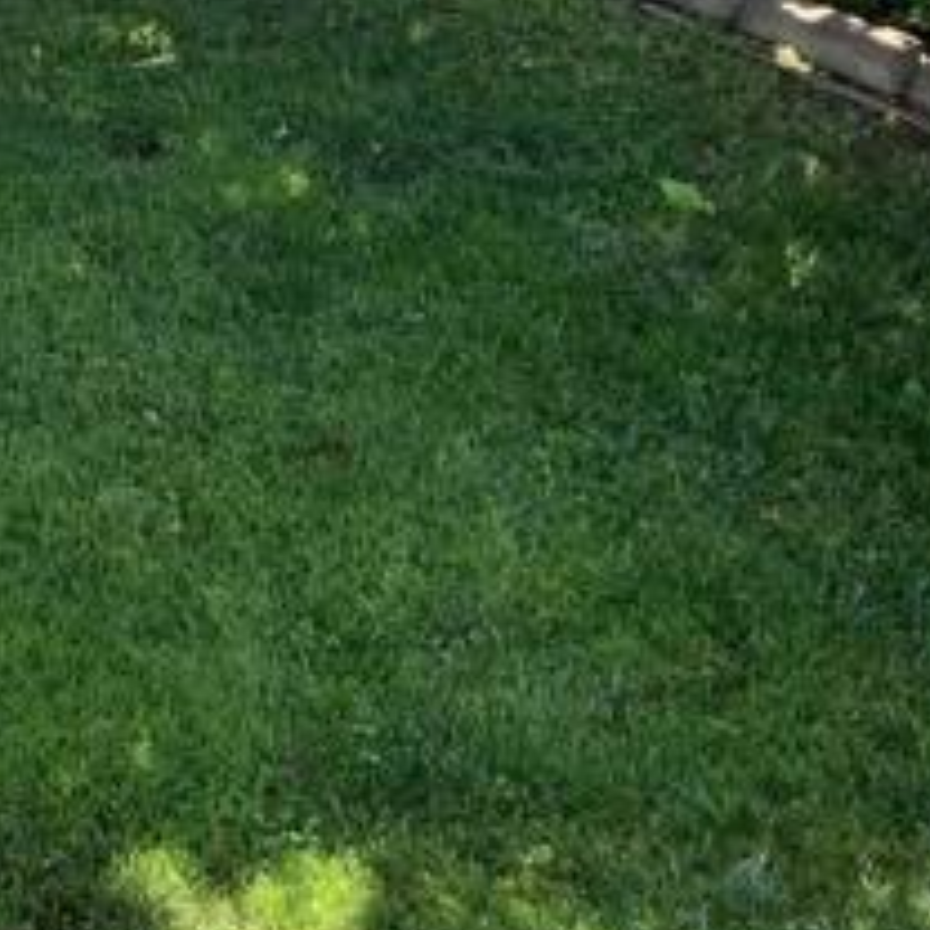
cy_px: -4
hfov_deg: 13.4
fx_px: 3830
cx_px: -219
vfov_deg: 13.6
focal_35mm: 126
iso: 16
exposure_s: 1/126
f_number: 1.8
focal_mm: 3
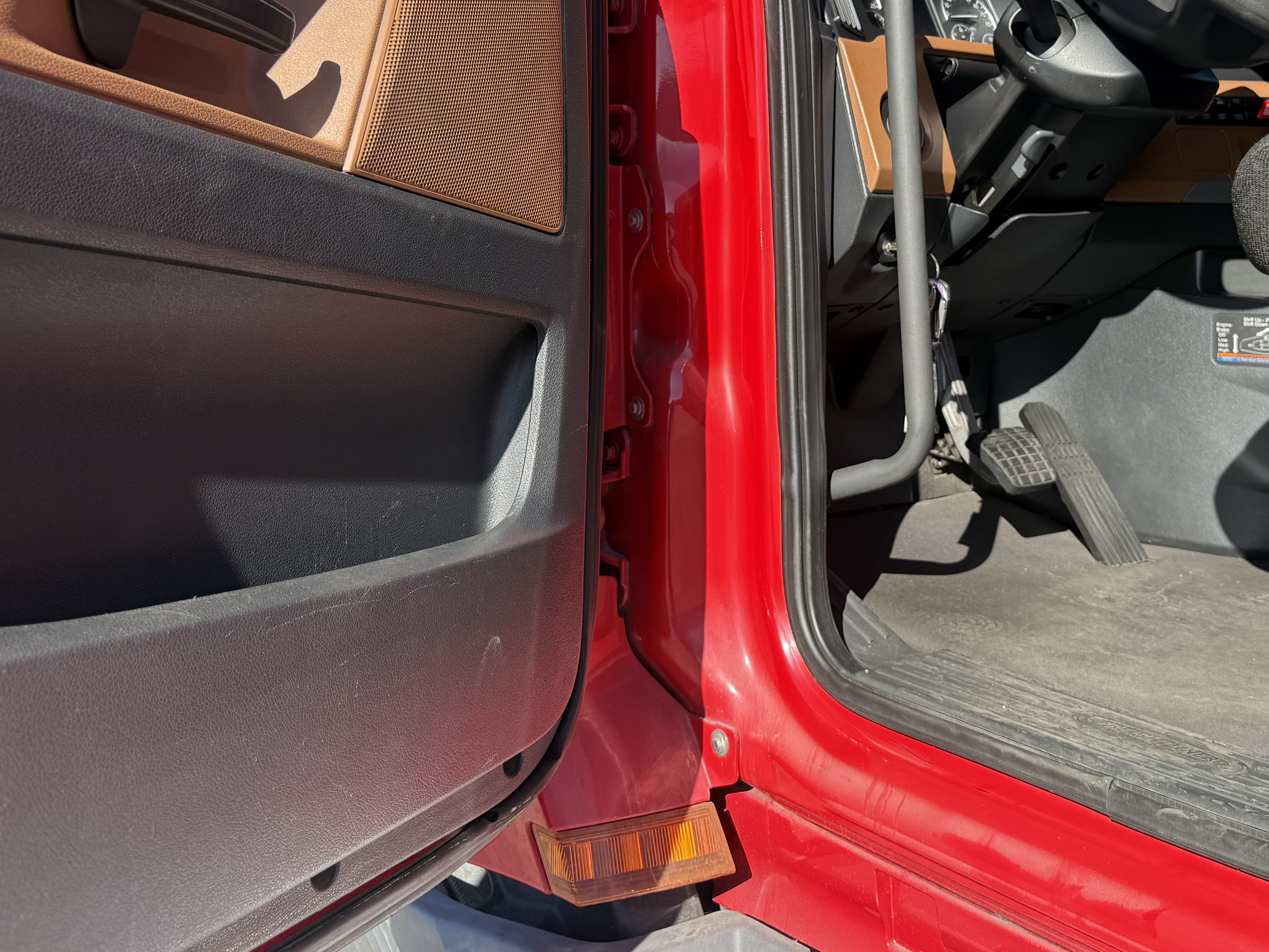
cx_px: 826
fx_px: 1356
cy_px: 267
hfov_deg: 49.4
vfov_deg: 37.9
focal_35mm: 37
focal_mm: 6.76
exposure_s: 1/1139
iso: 80
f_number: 1.78
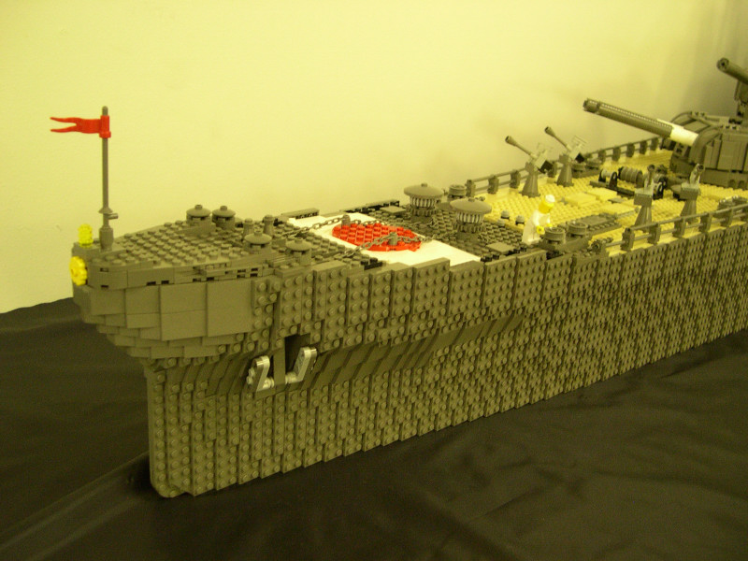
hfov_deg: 49.0
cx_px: 374
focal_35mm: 38
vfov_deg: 37.7
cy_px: 280
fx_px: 821
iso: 400
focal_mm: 8
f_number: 2.8
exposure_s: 1/8.4
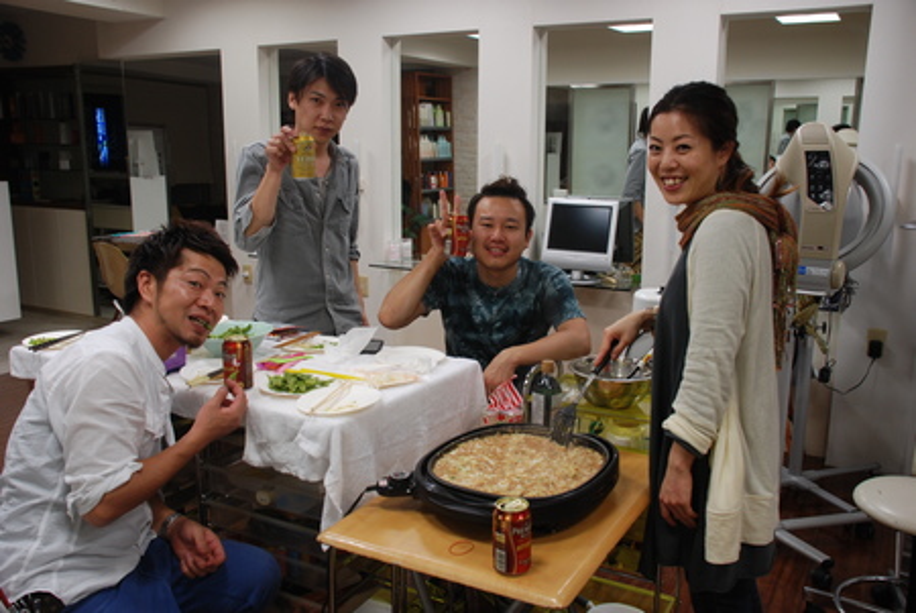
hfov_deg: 61.9
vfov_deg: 43.7
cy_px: 306
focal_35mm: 30
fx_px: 764
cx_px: 458
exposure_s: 1/60
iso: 200
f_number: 3.8
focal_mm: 20
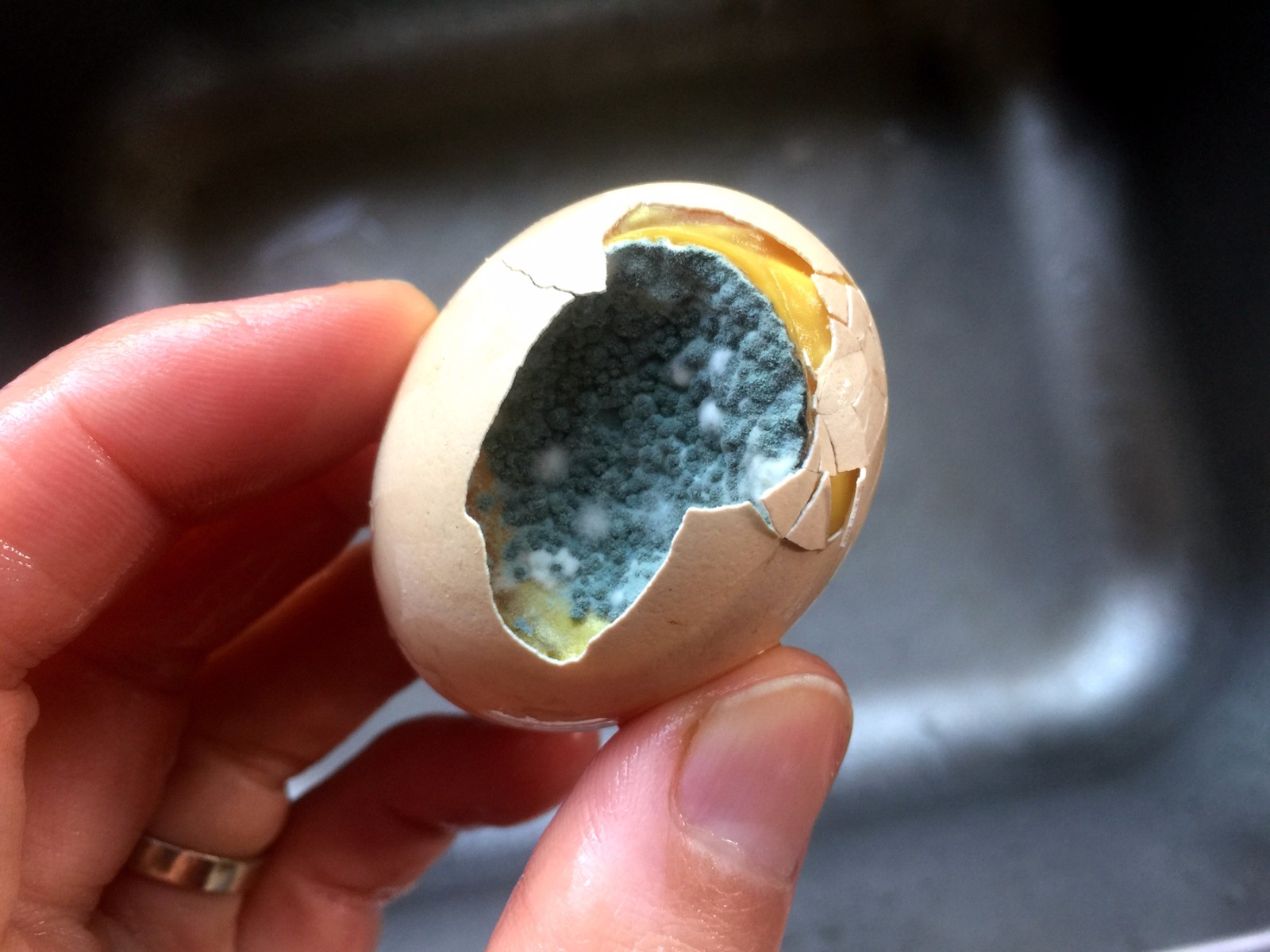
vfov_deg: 48.2
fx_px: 1064
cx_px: 635
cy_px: 476
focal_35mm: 29
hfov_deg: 61.7
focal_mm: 4.15
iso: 40
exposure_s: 1/17
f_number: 2.2
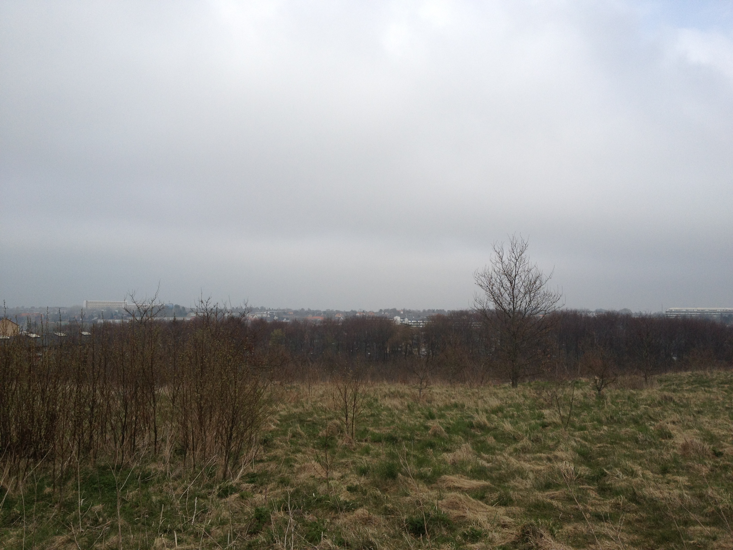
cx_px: 366
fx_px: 741
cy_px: 275
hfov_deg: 52.6
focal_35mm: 35
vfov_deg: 40.7
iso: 64
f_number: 2.4
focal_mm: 4.28
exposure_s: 1/2304
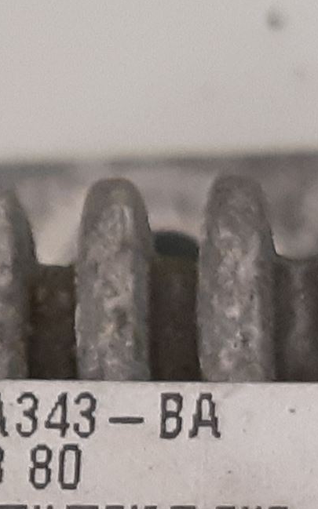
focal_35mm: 87
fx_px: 1208
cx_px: 45
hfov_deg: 14.9
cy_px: 562
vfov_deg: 22.5
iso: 250
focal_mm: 3.93
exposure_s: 1/50
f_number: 1.7
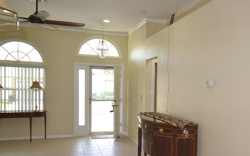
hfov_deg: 47.5
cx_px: 191
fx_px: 271
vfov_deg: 32.0
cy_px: 99
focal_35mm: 40
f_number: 4.2
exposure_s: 1/100
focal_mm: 17
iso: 400
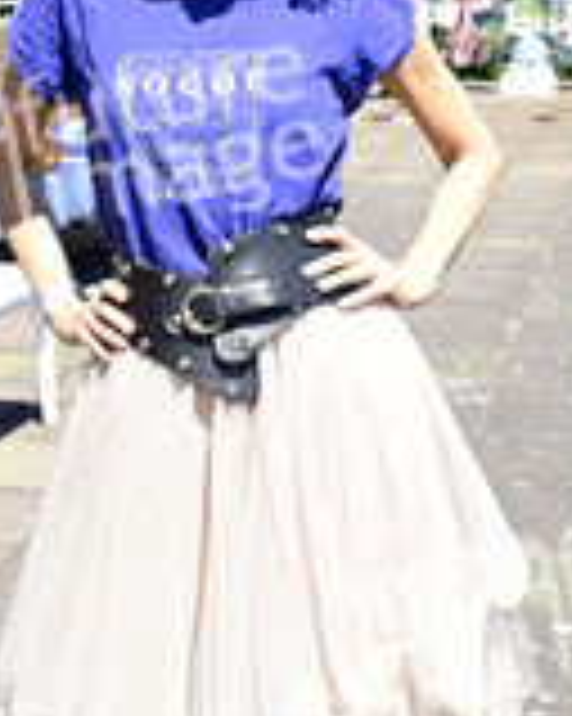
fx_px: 1677
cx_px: 221
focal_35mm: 79
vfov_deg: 24.1
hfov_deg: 19.3
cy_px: 378
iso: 100
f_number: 6.3
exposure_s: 1/200
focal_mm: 33.5
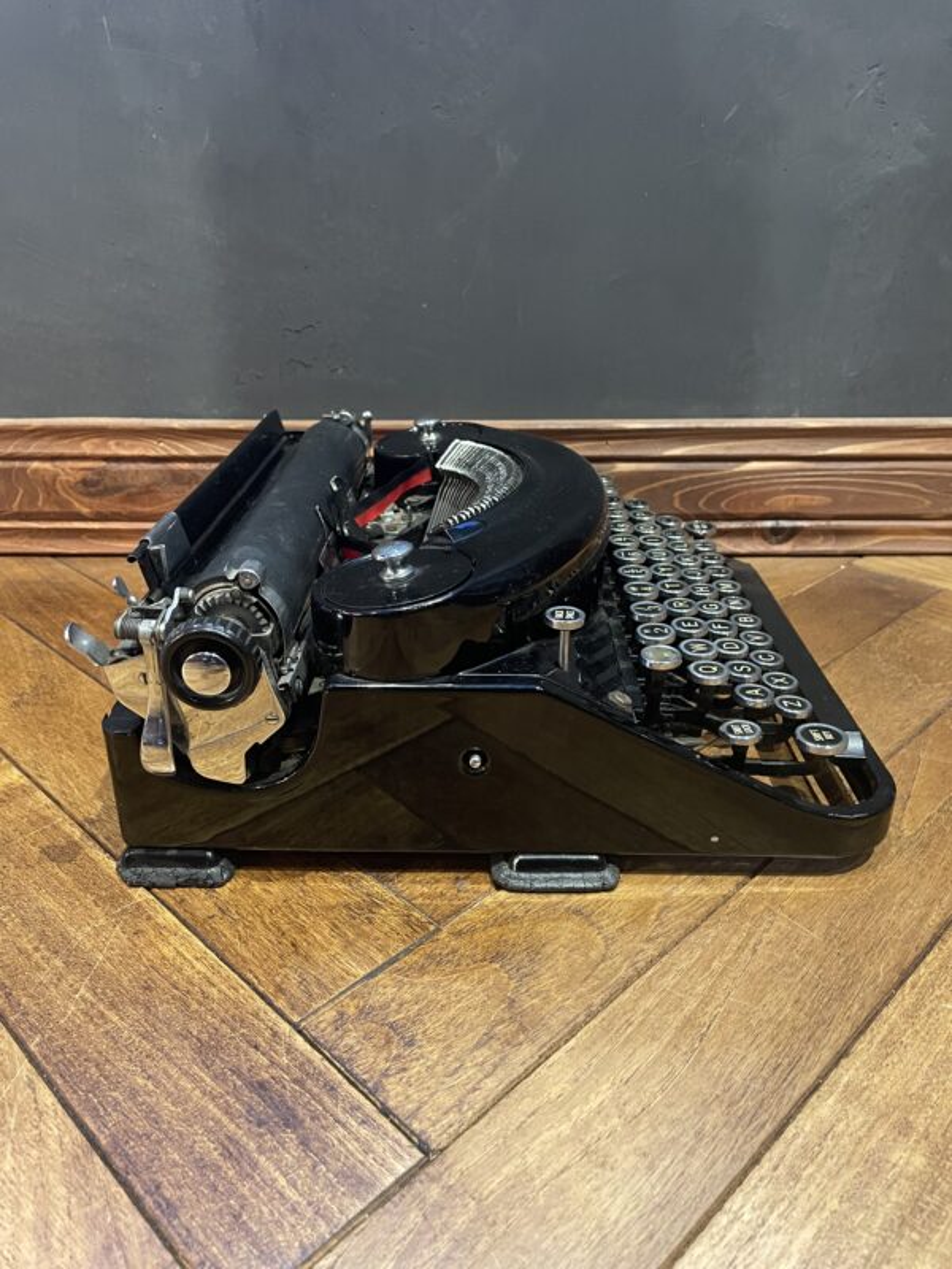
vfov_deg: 67.3
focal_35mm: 26
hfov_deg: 53.1
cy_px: 634
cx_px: 476
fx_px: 953
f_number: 1.6
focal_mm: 4.2
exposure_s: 1/33
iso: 640
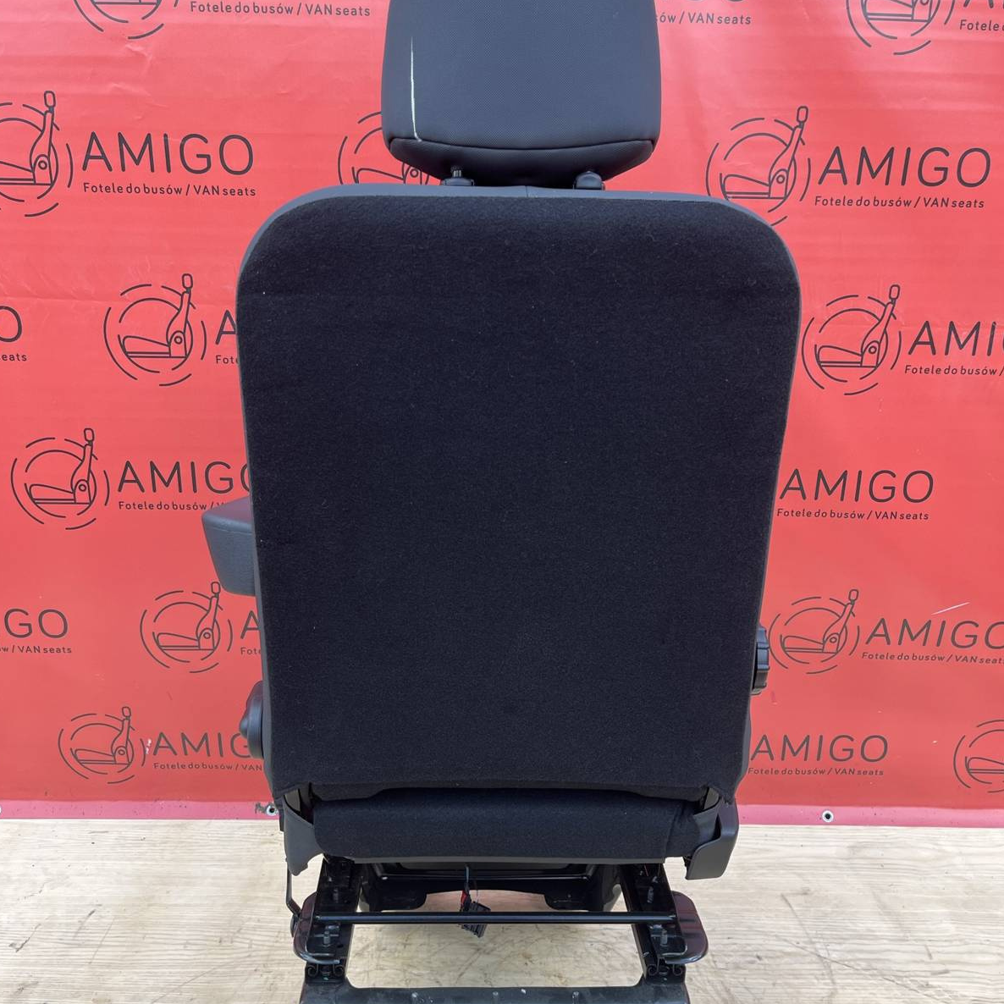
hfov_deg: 52.5
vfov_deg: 52.4
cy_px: 565
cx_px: 498
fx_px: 1017
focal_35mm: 31
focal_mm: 5.1
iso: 40
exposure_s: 1/217
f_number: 1.6
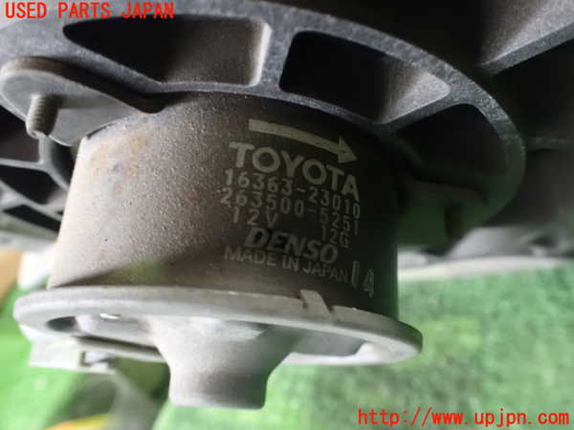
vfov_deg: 46.8
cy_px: 215
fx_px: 497
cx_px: 287
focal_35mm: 30
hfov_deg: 60.0
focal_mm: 5.4
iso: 1600
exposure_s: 1/25
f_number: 2.3
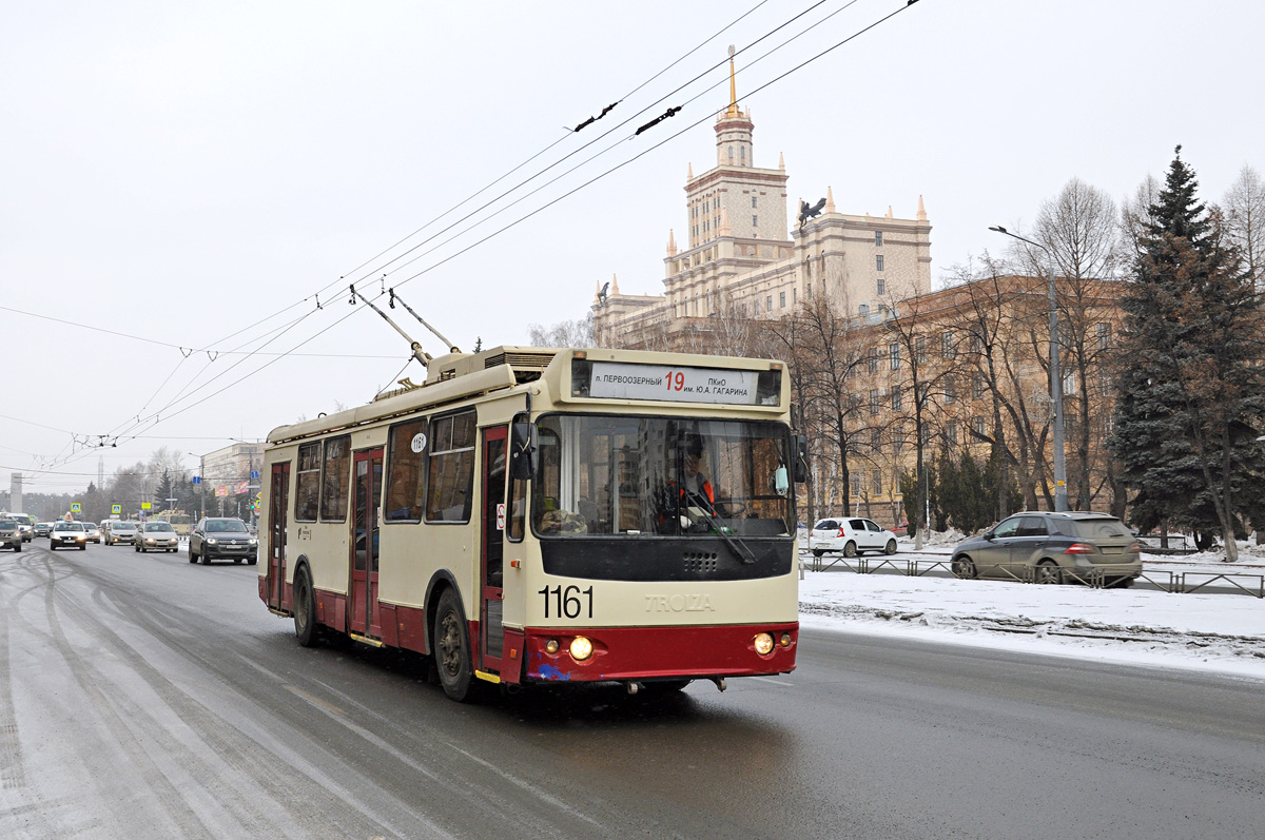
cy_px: 420
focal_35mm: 38
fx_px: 1316
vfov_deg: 35.4
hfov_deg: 51.3
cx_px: 632
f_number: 10
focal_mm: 25
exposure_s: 1/320
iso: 320
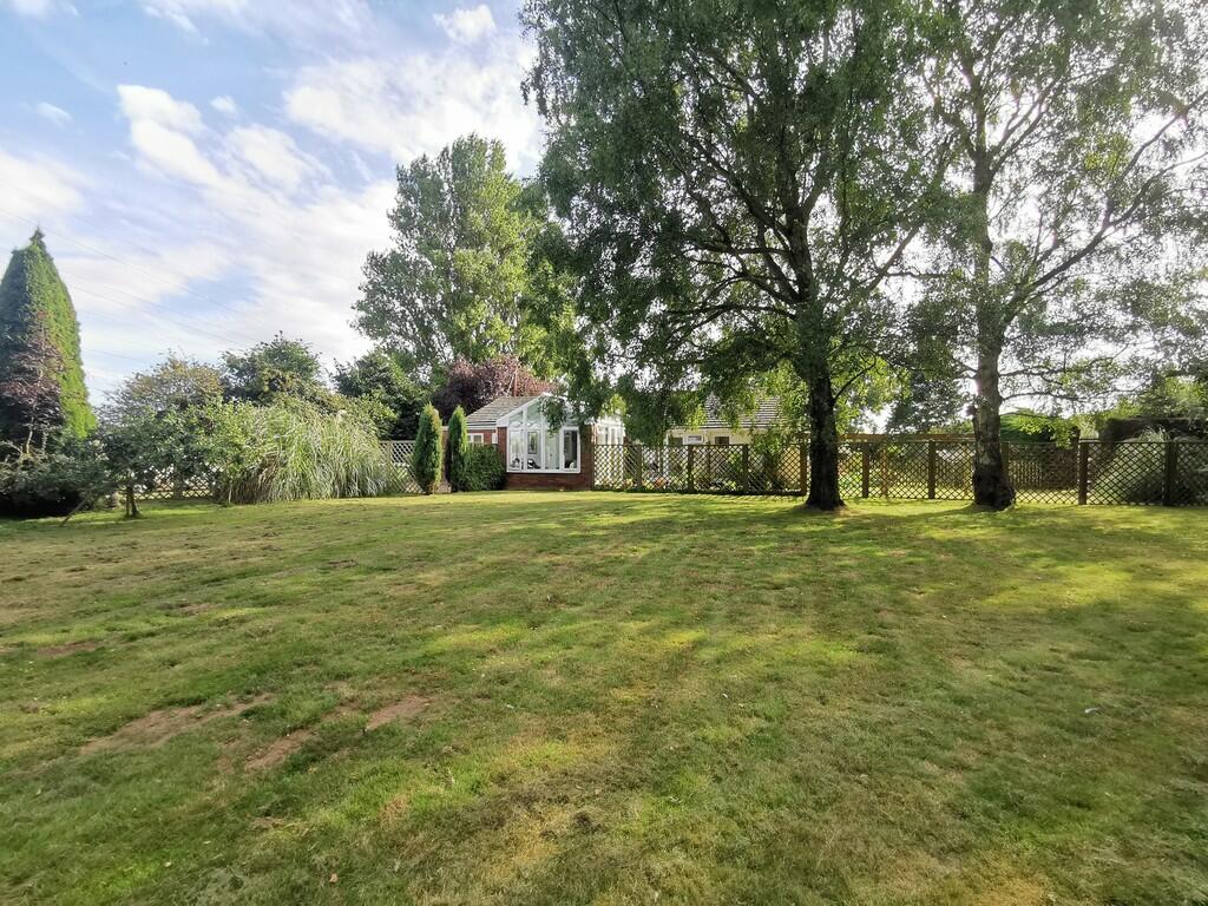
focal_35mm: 17
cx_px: 604
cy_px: 453
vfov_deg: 74.7
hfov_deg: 91.0
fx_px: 593
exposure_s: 1/233
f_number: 2.2
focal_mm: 2.26
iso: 50
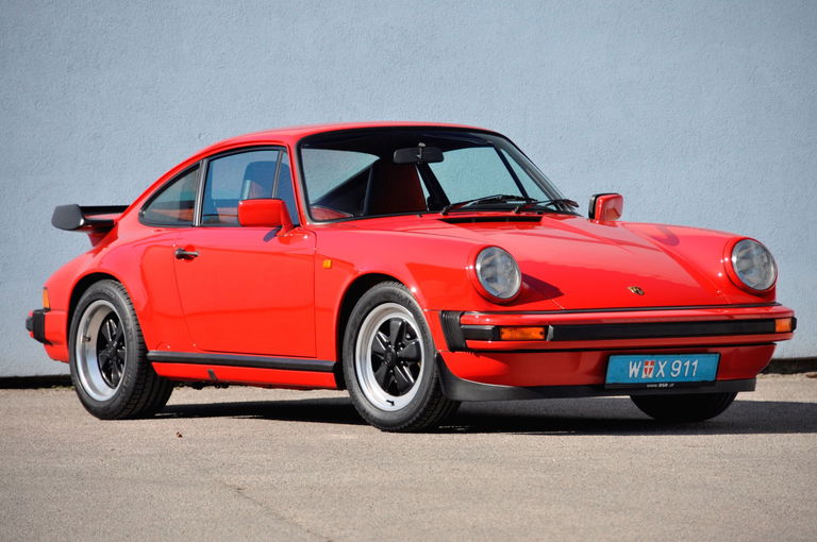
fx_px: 5440
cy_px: 271
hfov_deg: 8.6
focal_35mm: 240
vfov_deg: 5.7
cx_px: 408
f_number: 6
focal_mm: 160
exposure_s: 1/800
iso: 500
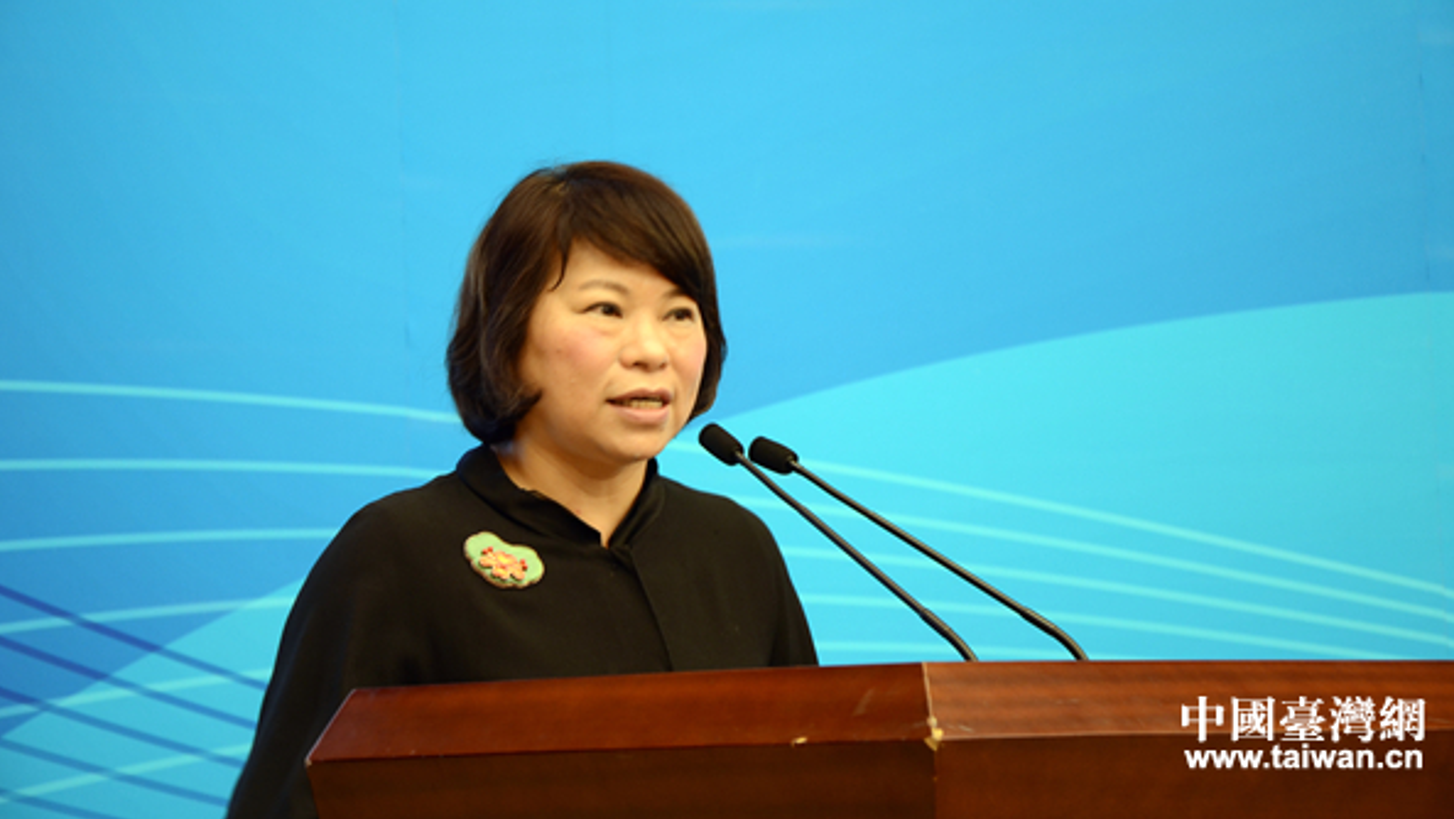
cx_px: 731
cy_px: 349
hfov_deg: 19.3
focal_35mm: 111
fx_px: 4281
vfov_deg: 10.9
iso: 320
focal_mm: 70
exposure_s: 1/20
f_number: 5.3
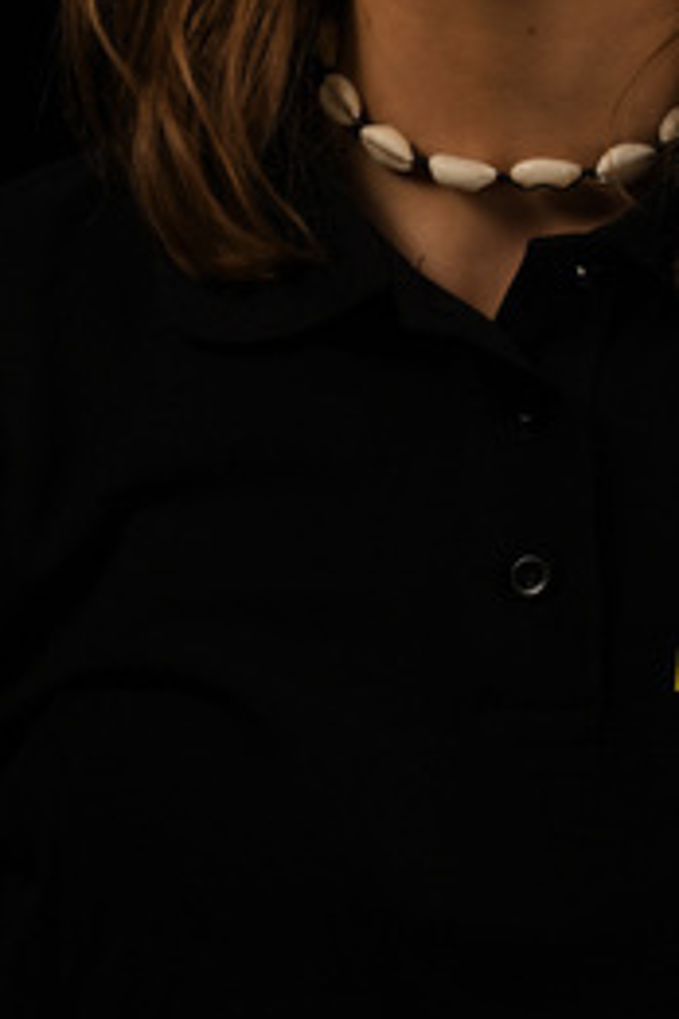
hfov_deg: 4.3
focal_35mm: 317
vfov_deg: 6.5
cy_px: 224
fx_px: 8968
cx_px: 480
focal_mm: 85
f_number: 8
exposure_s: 1/250
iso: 64
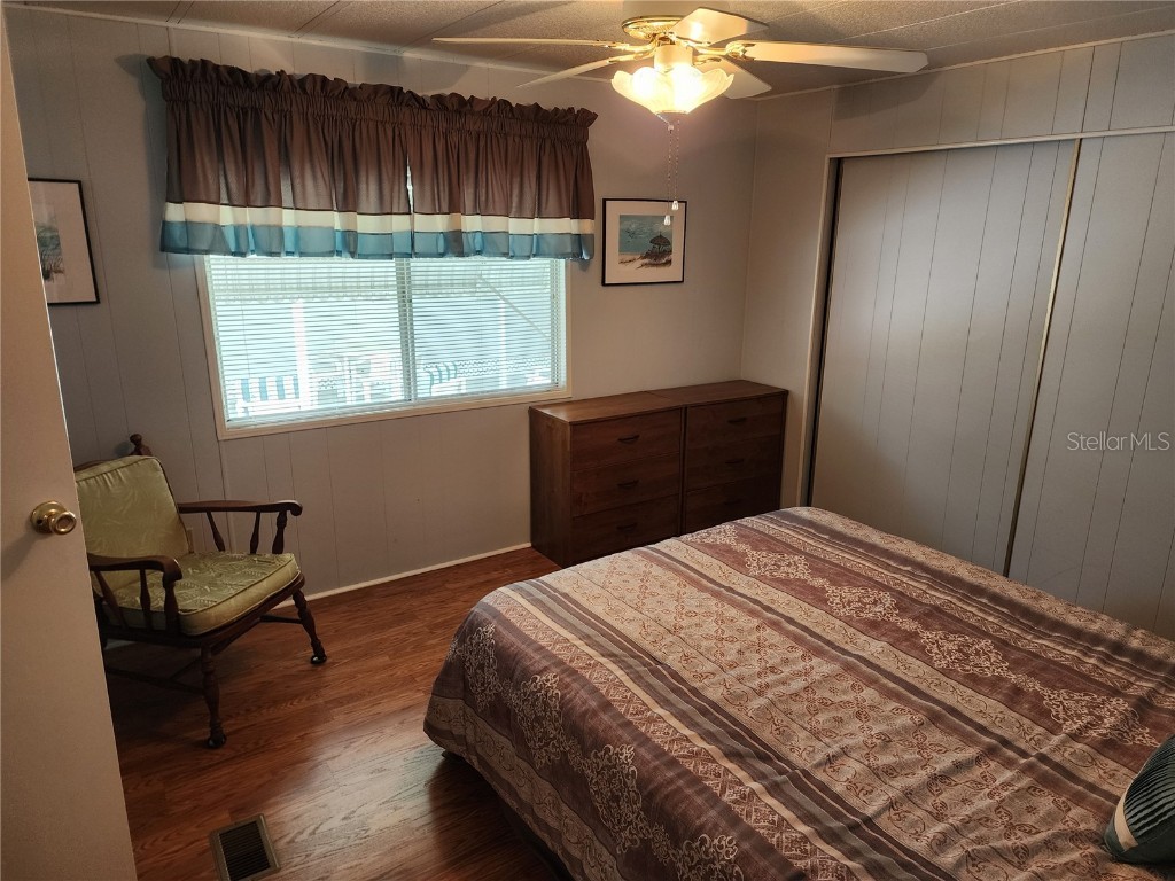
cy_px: 440
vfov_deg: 58.9
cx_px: 588
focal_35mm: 23
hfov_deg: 73.9
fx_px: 781
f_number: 1.8
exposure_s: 1/120
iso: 250
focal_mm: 6.4
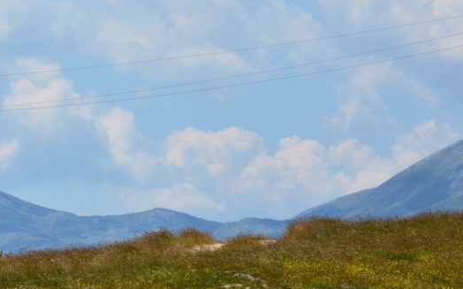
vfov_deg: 4.2
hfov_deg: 6.7
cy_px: 170
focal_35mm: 314
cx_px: 93
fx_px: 3960
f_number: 13
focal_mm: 105
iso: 250
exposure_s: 1/320
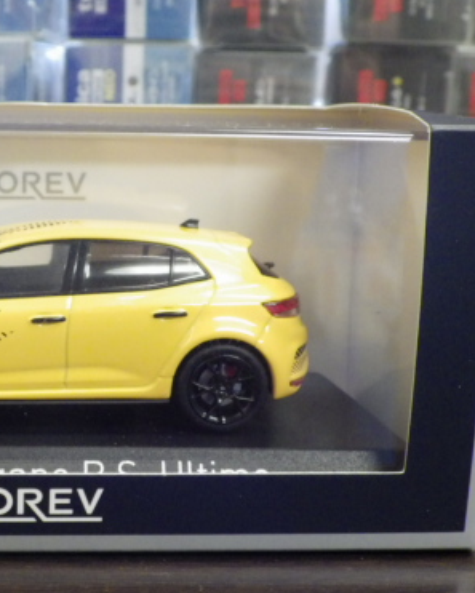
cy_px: 315
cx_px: 21
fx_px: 1212
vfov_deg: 27.5
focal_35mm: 69
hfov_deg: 21.5
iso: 800
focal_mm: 7.4
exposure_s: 1/40
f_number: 3.6
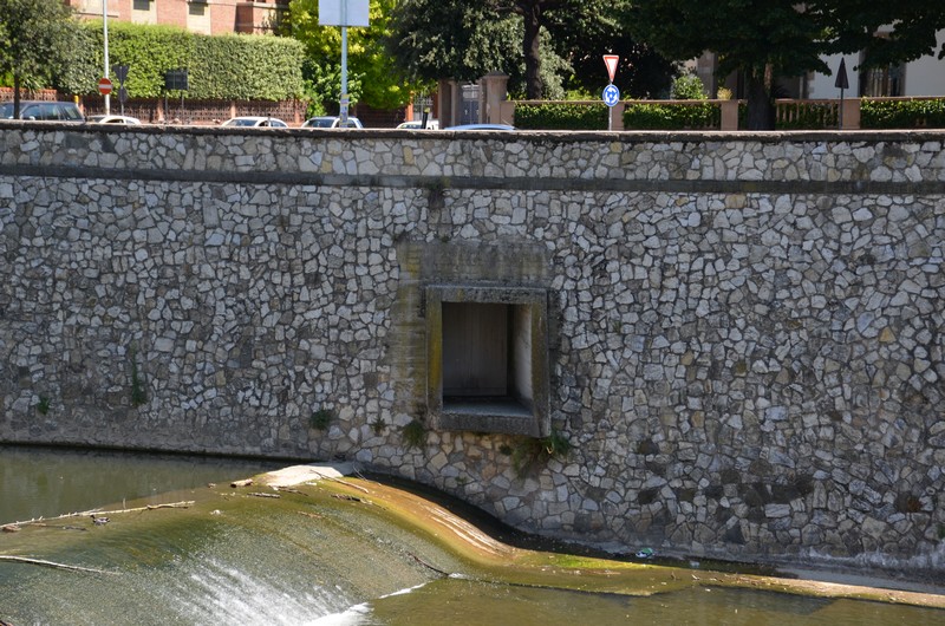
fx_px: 2947
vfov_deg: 12.1
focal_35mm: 112
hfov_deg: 18.2
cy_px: 313
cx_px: 472
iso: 200
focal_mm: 75
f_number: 8
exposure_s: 1/250
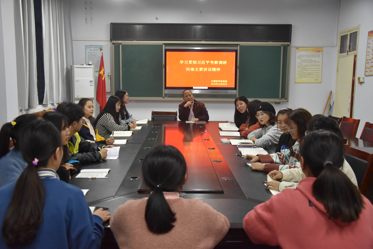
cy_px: 124
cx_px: 186
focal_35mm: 38
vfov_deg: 35.5
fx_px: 389
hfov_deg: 51.3
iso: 1400
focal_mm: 25
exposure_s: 1/60
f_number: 4
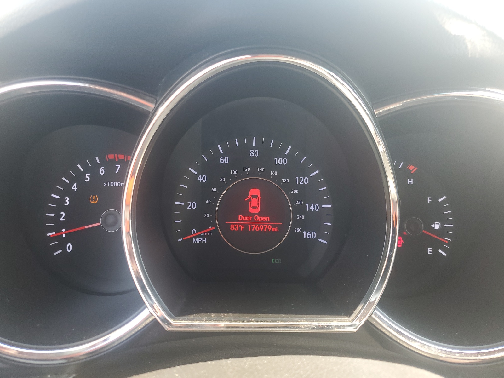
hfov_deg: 67.3
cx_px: 252
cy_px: 189
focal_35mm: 26
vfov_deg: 53.1
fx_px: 379
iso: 71
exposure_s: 1/120
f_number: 1.5
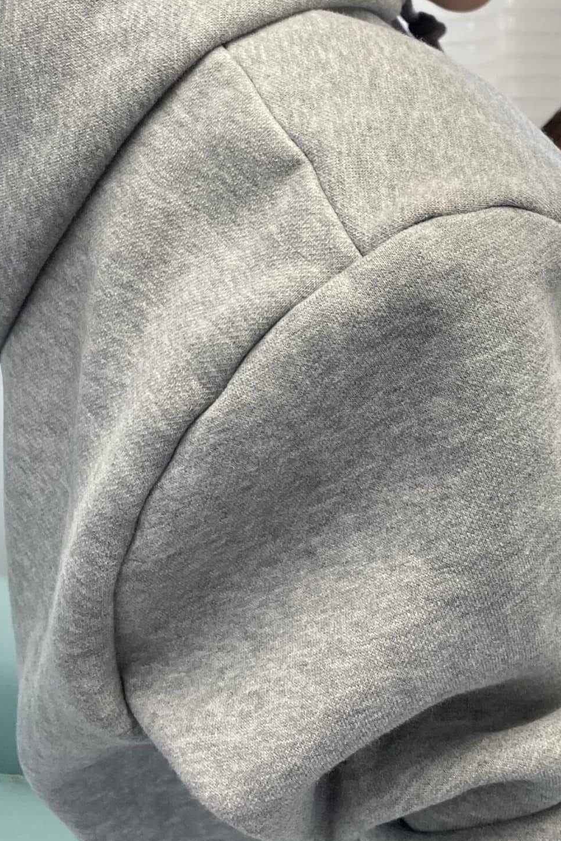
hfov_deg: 27.4
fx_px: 1122
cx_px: 461
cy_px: 288
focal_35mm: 48
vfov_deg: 40.7
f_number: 1.6
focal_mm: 4.2
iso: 125
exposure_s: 1/120
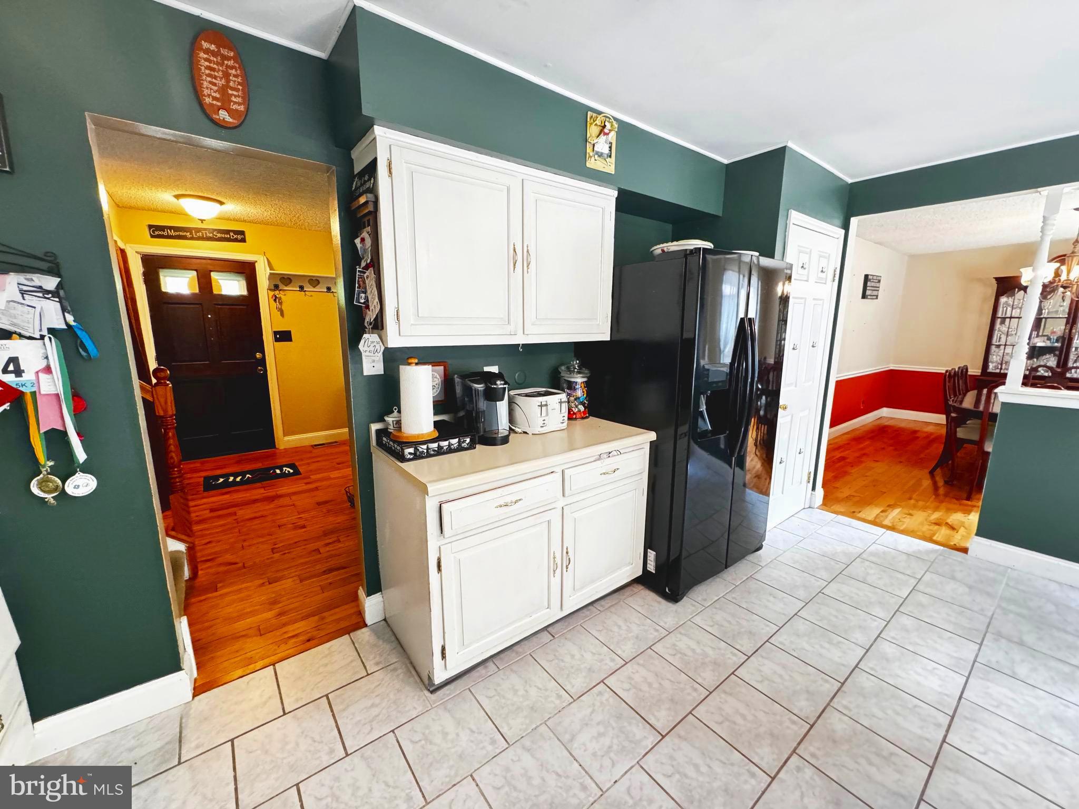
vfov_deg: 85.7
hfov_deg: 102.1
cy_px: 404
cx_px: 540
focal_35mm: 14
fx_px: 436
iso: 1000
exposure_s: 1/40
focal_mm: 2.22
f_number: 2.2
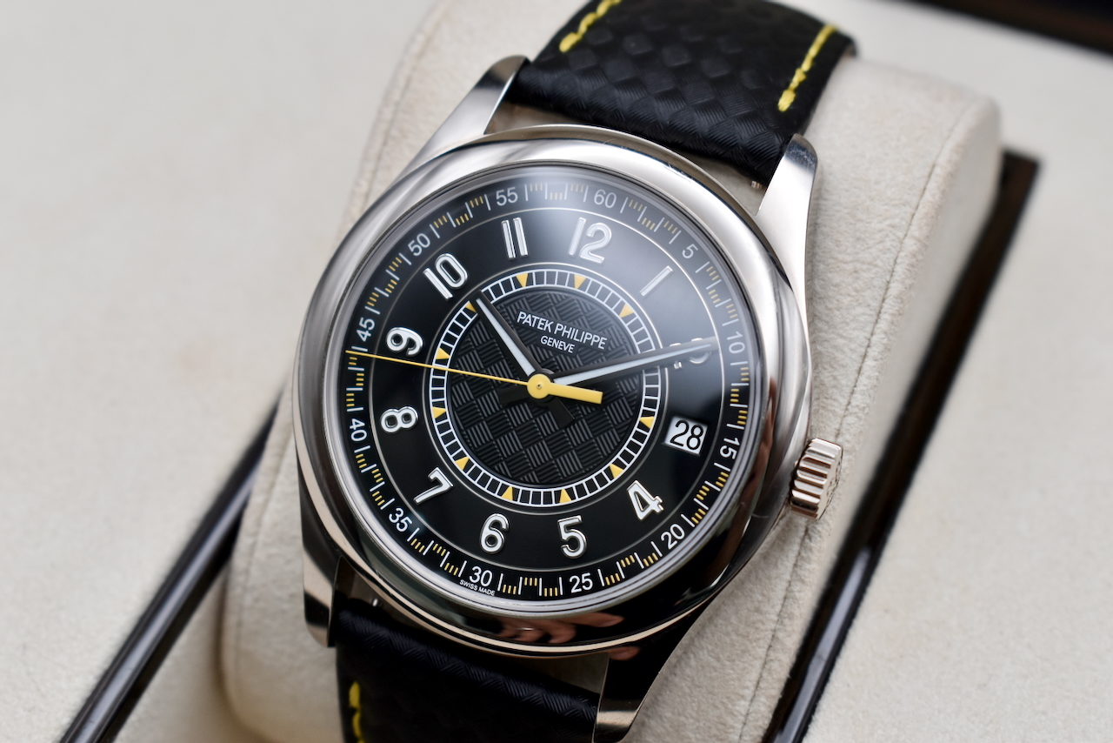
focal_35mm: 72
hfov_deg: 28.1
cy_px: 372
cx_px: 556
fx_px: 2226
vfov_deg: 18.9
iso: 400
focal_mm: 48
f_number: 7.1
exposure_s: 1/125
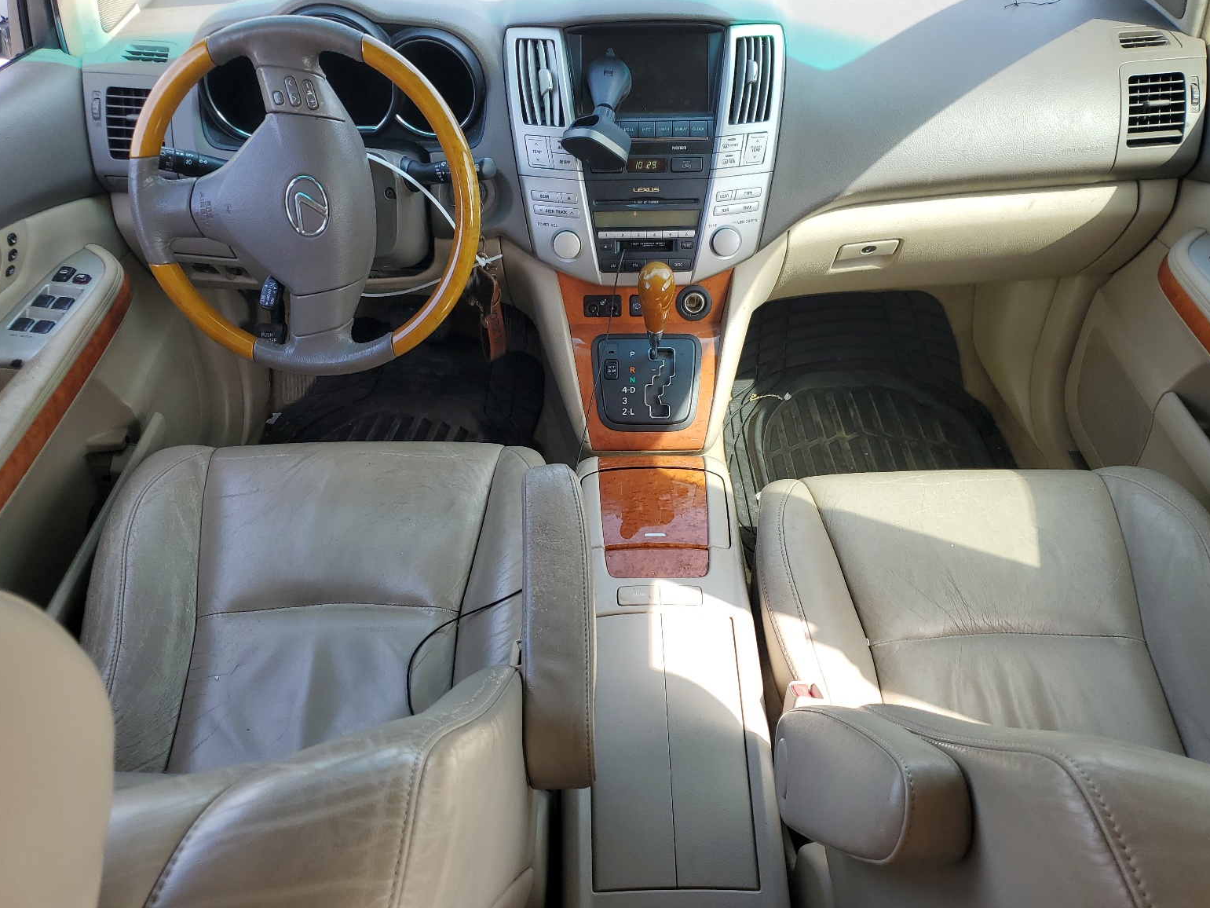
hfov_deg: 65.3
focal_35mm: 27
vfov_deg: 51.3
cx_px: 616
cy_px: 438
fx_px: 944
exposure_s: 1/370
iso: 50
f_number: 1.5
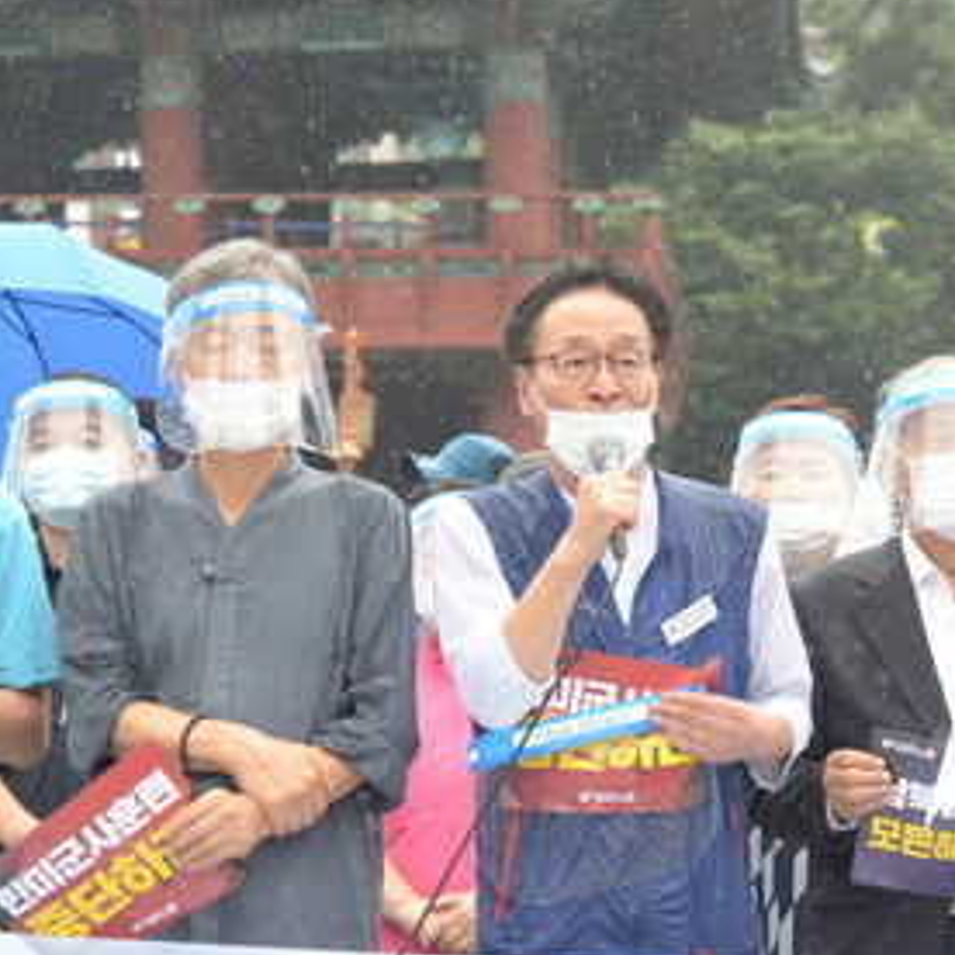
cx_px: 592
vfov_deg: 12.7
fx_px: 4307
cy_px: 521
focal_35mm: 138
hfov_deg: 12.6
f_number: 2.8
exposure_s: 1/1000
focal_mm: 50
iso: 1400
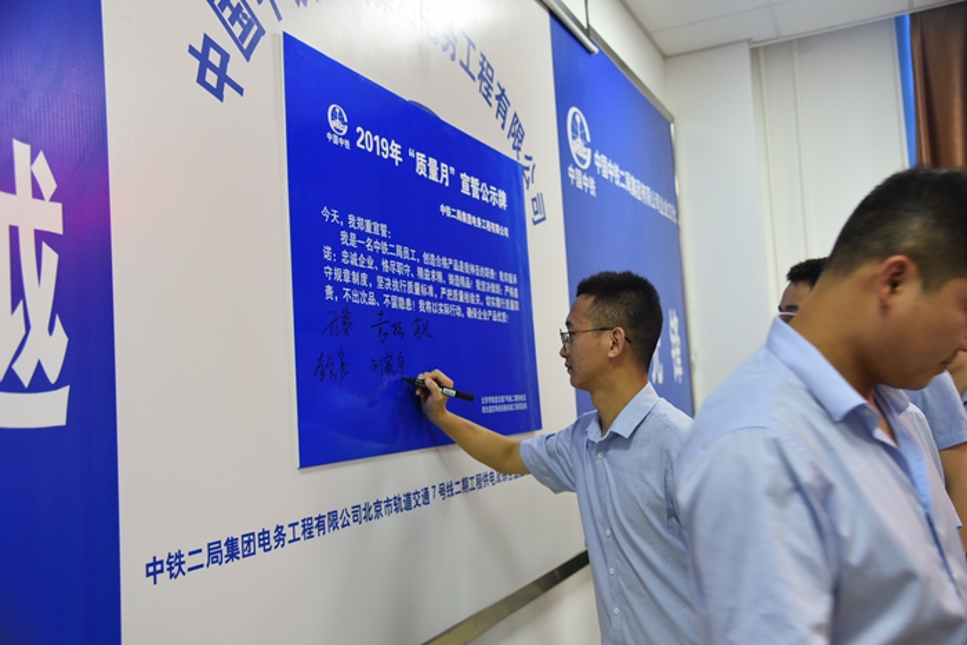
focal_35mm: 35
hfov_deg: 54.4
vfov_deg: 37.9
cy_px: 322
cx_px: 484
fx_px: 940
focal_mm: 35
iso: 1000
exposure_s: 1/60
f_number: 4
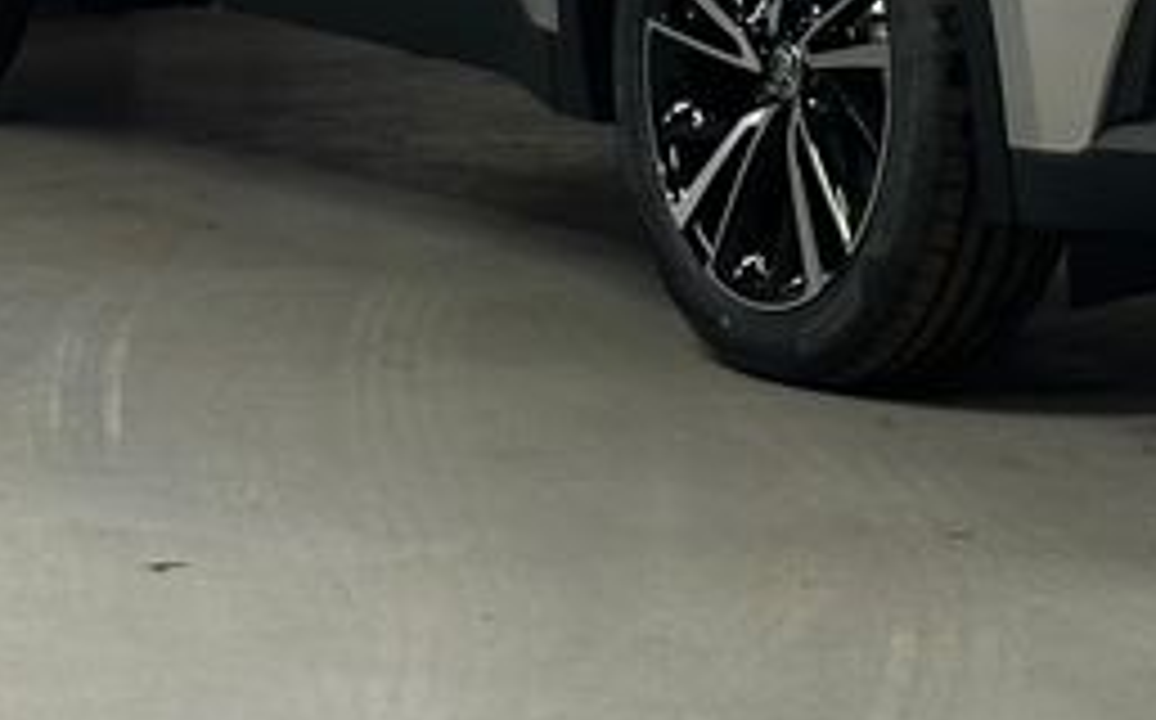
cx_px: 963
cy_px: -274
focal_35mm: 203
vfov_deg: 6.4
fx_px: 6388
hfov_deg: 10.3
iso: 200
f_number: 1.78
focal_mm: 6.86
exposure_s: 1/50
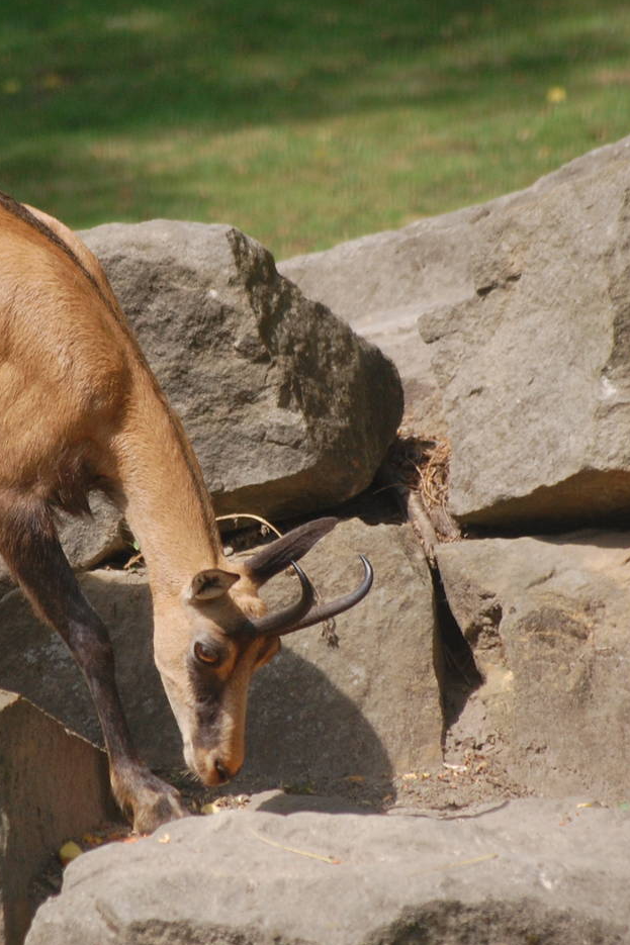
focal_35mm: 513
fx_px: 13470
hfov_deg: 2.7
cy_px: 469
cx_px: 155
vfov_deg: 4.0
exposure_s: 1/500
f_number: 5.6
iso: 500
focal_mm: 200
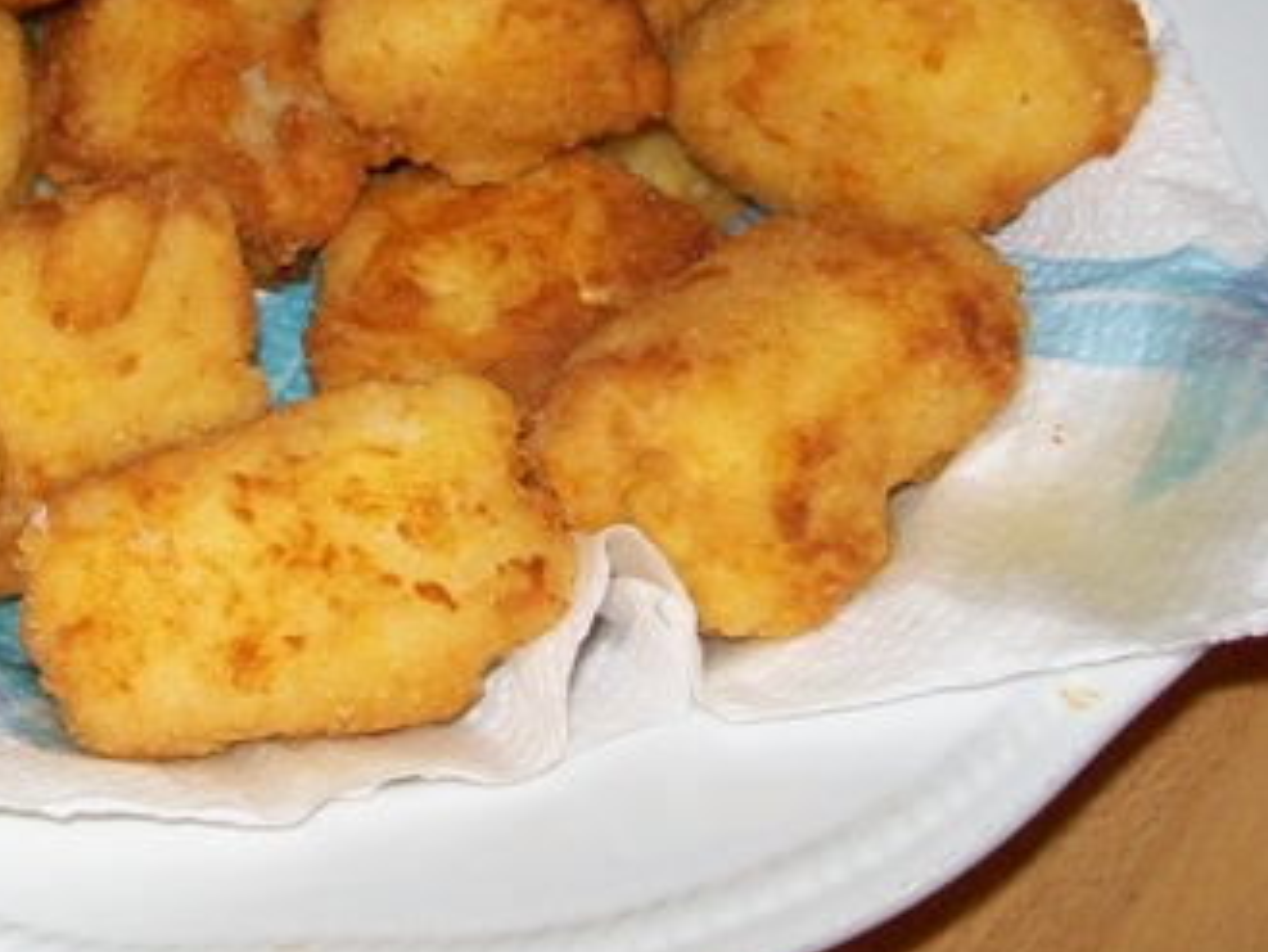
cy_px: 100
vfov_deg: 20.1
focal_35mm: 72
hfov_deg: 26.5
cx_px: 251
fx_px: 2638
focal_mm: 6.1
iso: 160
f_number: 2.7
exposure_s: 1/60
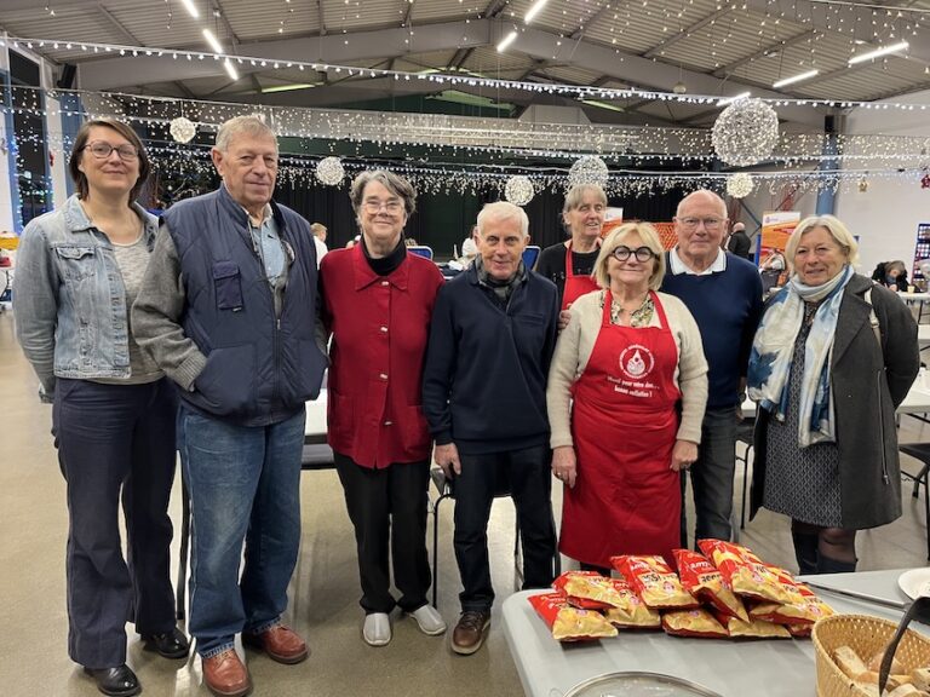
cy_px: 348
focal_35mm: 26
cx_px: 465
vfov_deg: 53.1
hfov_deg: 67.3
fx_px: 699
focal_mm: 5.1
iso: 200
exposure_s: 1/50
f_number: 1.6
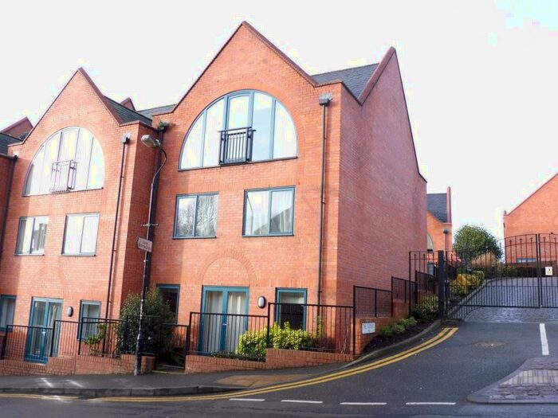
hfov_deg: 60.0
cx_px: 279
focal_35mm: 30
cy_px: 209
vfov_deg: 46.8
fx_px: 484
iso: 200
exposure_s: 1/200
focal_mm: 5.4
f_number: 4.5
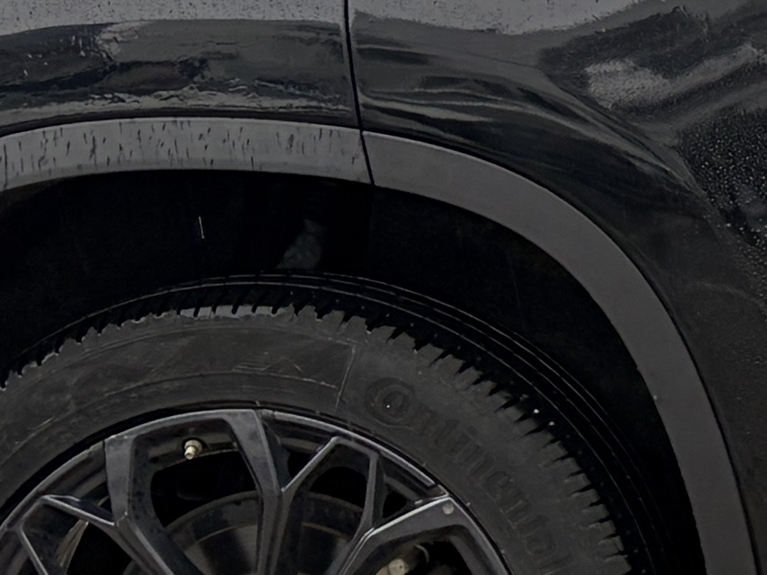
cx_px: 1595
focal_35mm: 174
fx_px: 3854
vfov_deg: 8.5
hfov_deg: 10.4
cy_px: -2
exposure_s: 1/320
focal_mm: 5.96
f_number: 1.6
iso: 50
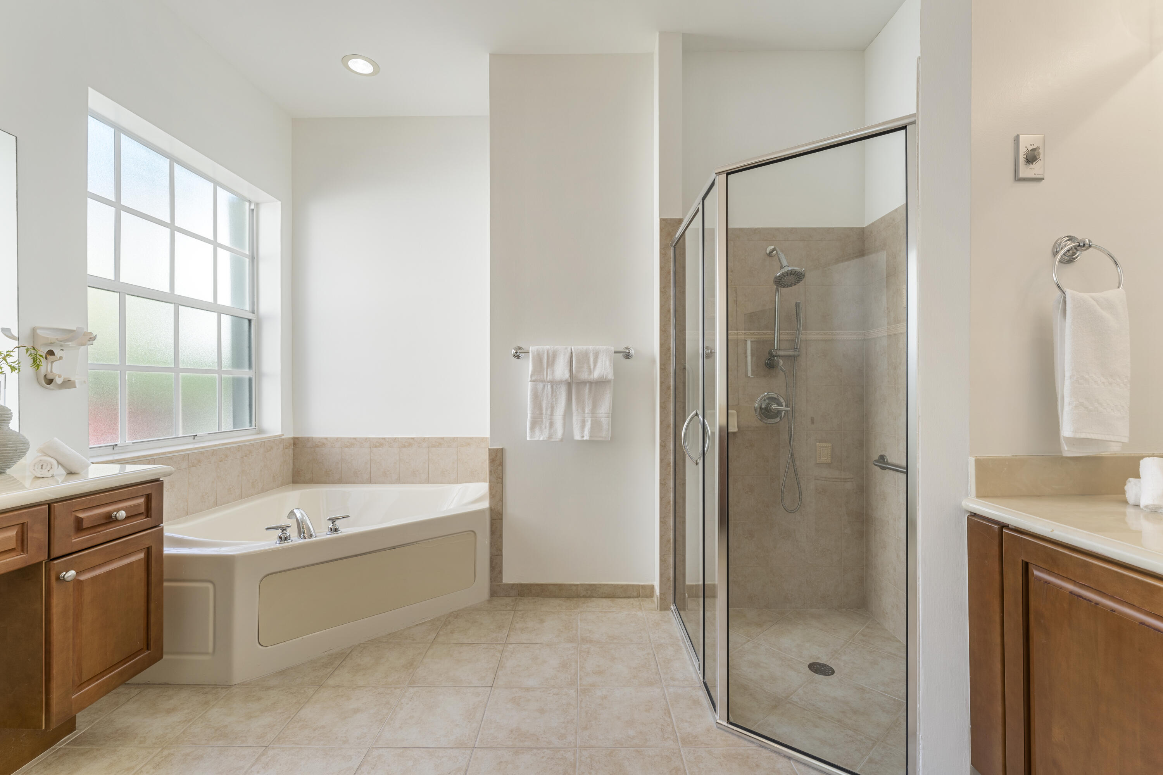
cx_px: 582
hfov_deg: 98.2
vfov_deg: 75.1
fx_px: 504
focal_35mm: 16
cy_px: 388
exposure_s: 1/6
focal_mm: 15.6
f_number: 9
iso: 200
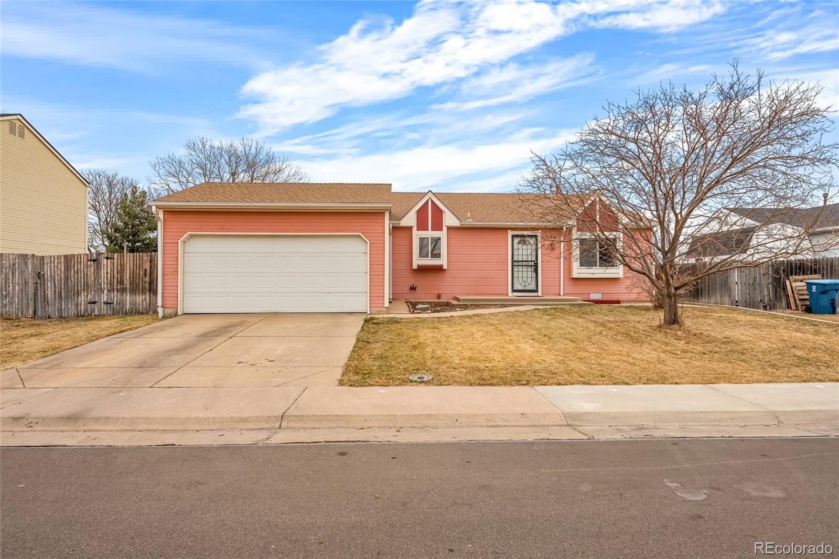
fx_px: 478
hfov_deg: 82.6
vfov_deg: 60.7
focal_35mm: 20
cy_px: 280
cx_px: 420
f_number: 9
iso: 160
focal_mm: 20.5
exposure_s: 1/30
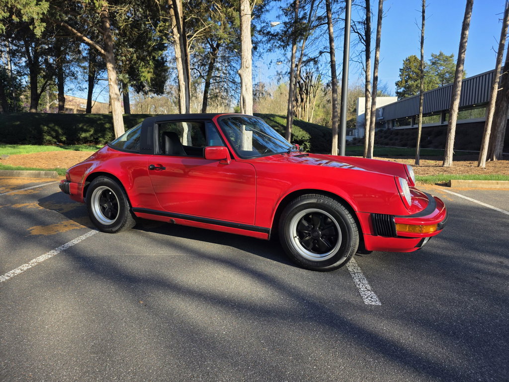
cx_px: 254
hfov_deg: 73.9
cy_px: 191
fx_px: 338
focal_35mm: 23
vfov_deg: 58.9
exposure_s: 1/1829
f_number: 1.7
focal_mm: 6.3
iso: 80
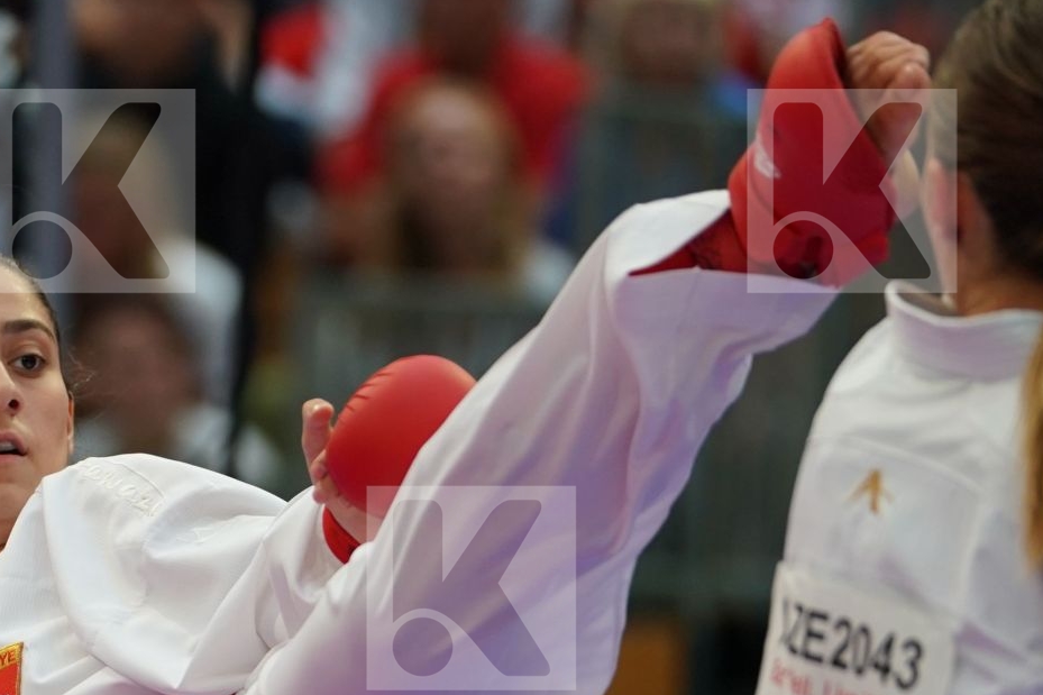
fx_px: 16047
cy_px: 588
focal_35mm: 554
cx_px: 91
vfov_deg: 2.5
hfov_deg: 3.7
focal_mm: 191
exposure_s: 1/800
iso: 1000
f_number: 2.8
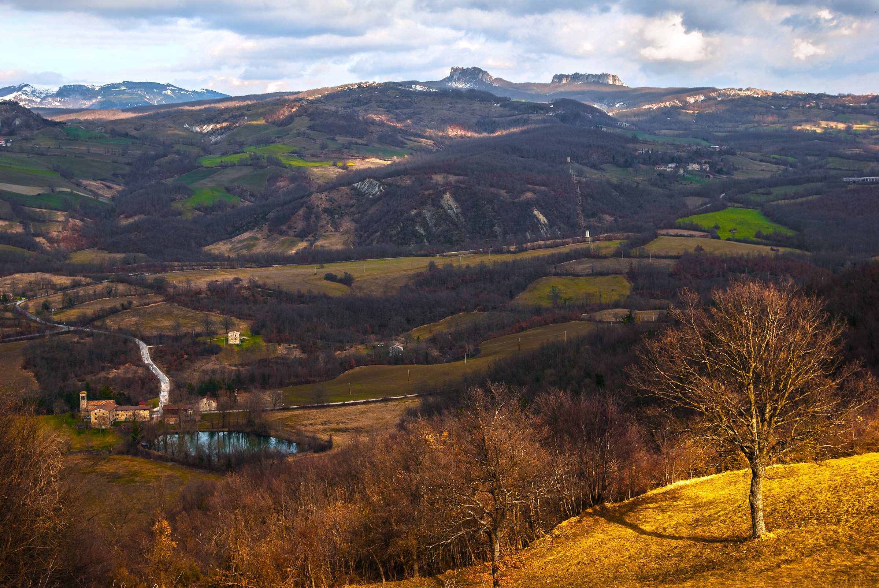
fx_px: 1173
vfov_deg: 28.1
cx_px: 440
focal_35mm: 48
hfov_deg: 41.1
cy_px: 294
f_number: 7.1
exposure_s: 1/200
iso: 100
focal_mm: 32
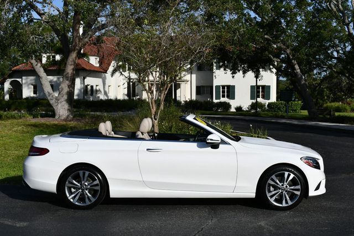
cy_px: 118
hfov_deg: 39.6
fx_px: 492
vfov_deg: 27.0
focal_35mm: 50
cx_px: 177
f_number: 10
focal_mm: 25
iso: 100
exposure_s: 1/400
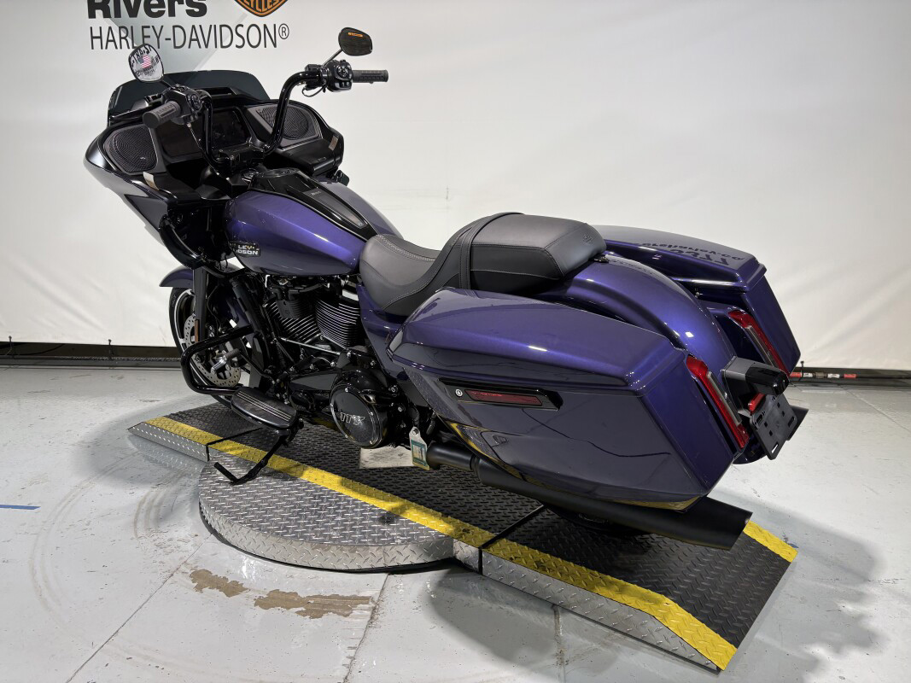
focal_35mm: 26
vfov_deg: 53.1
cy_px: 342
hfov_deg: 67.3
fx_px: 684
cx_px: 456
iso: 50
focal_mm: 5.96
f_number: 1.6
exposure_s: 1/120
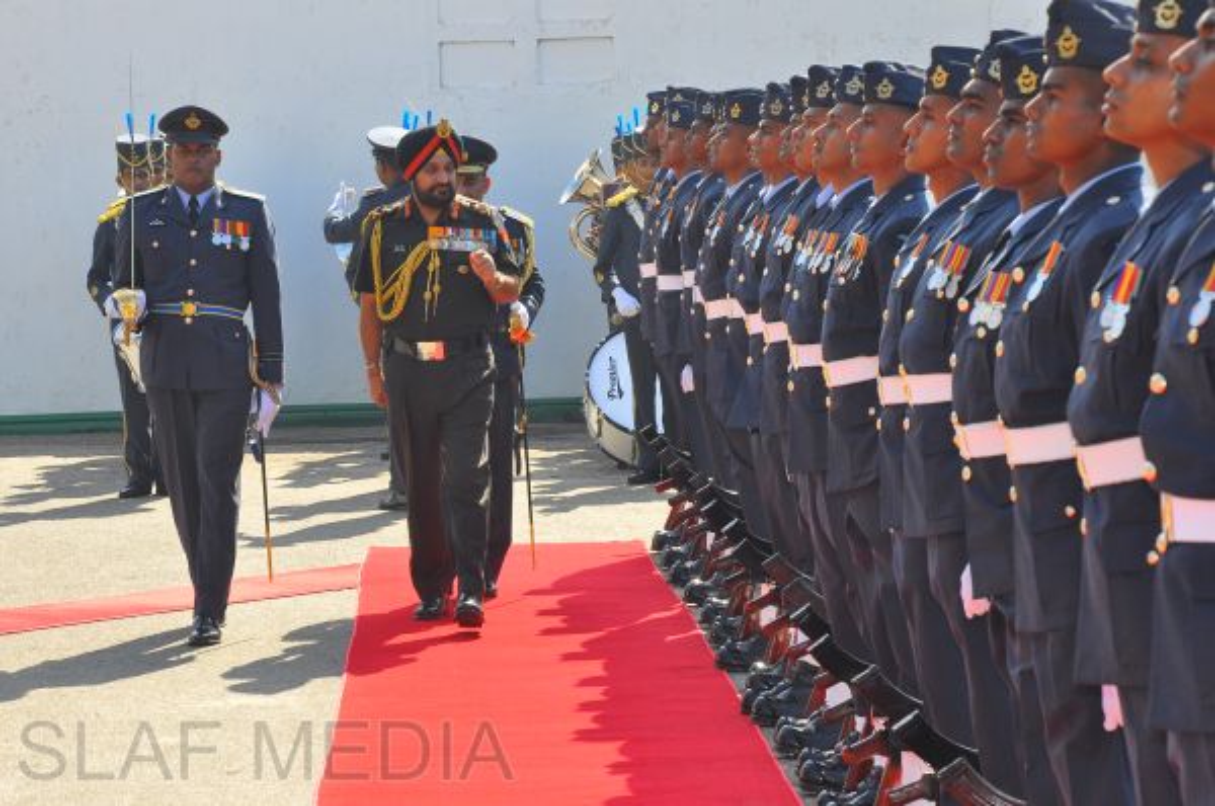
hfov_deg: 16.1
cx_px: 608
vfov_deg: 10.7
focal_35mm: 128
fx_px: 4296
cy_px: 403
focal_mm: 85
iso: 320
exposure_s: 1/125
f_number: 14
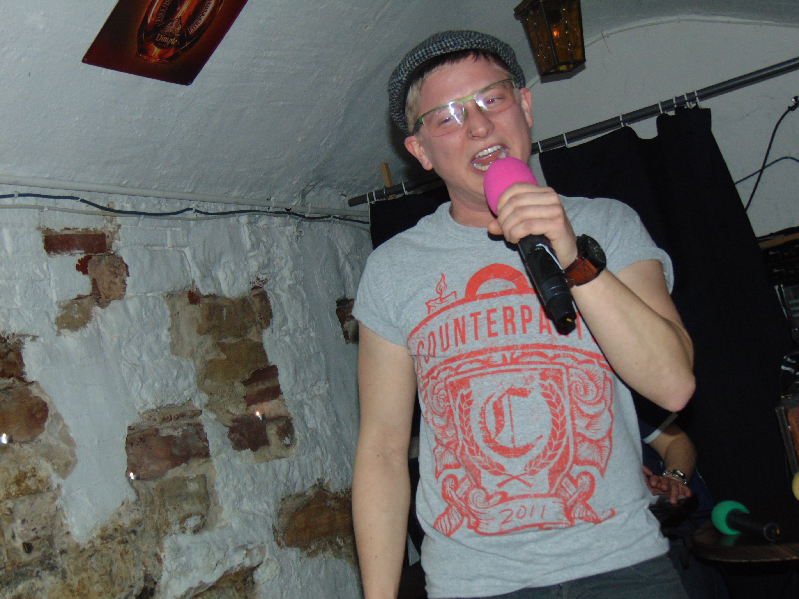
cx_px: 400
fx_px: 1154
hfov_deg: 38.2
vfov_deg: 29.1
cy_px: 300
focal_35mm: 50
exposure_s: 1/60
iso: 400
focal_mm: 9
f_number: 3.5
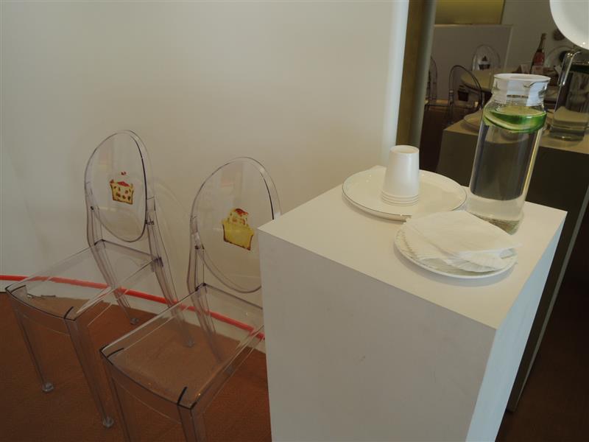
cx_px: 294
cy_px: 221
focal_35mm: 24
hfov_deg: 71.6
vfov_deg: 56.8
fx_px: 408
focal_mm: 4.3
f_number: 2.8
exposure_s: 1/50
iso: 100
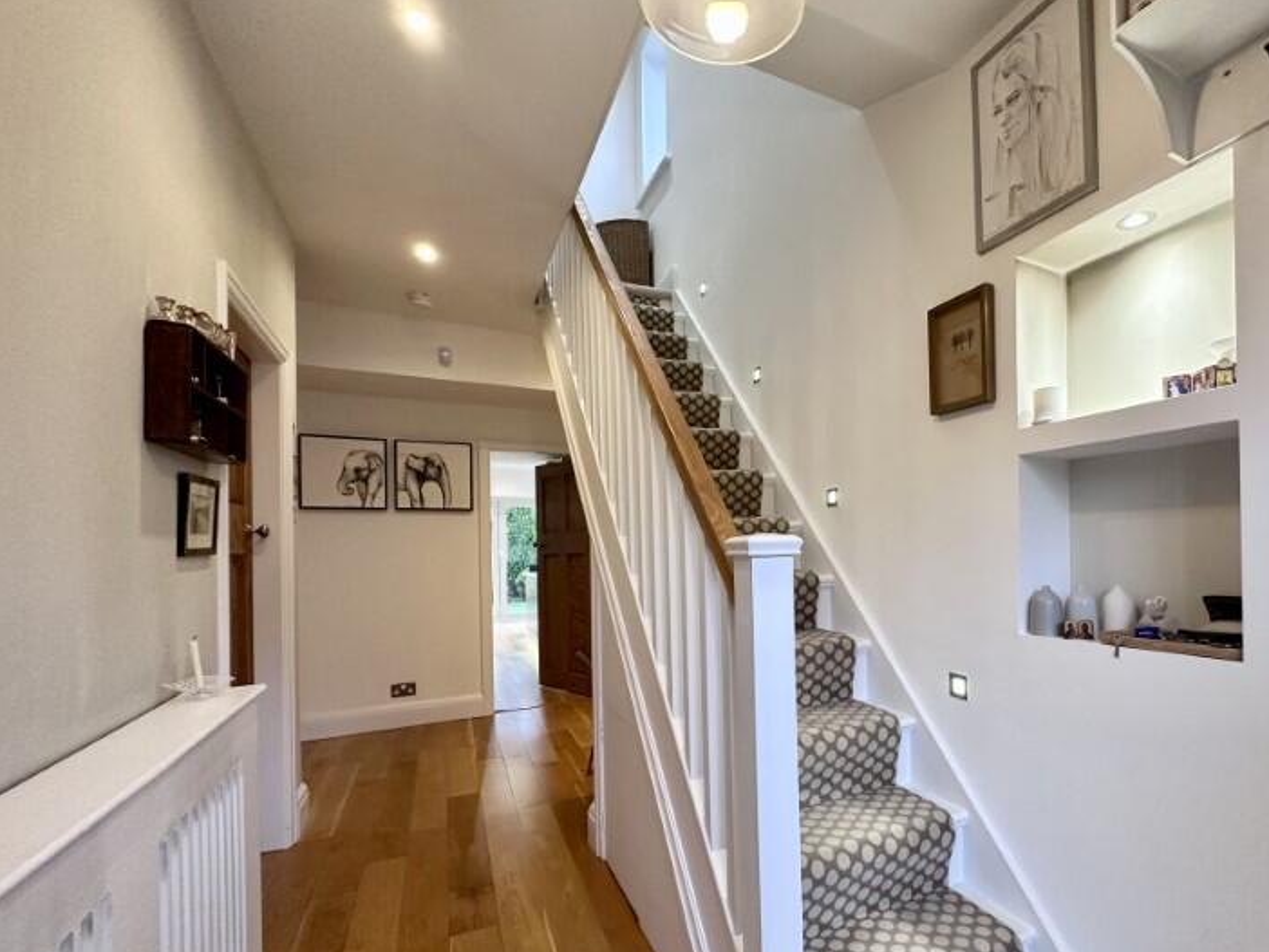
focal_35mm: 17
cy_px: 538
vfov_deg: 74.4
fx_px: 623
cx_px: 767
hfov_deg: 89.7
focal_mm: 2.22
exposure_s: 1/100
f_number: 2.2
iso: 250
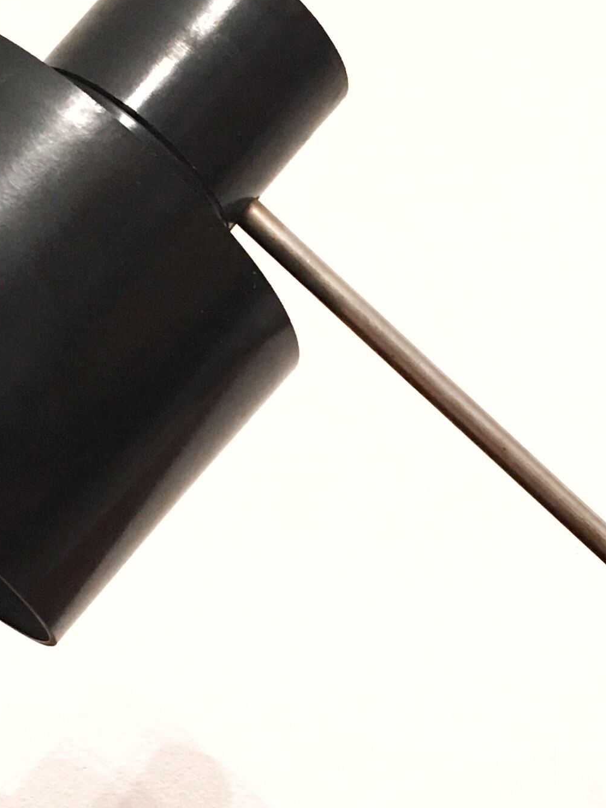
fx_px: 2031
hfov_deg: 17.0
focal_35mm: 87
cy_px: 655
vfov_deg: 22.2
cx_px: 372
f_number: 2.2
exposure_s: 1/10
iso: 80
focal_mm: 4.15
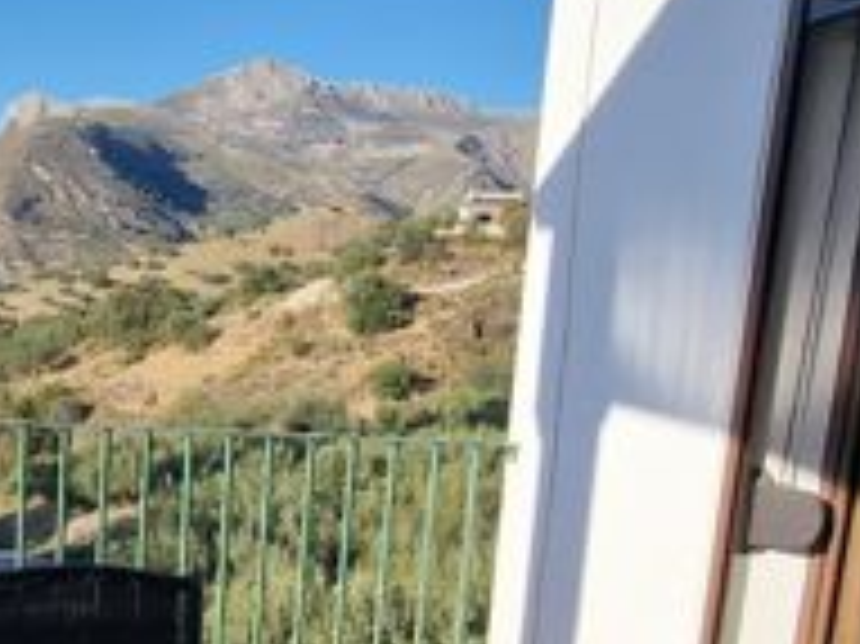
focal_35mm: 48
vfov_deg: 29.3
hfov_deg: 36.8
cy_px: 545
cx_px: 61
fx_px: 1192
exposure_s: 1/2312
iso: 50
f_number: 2.2
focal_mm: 2.2
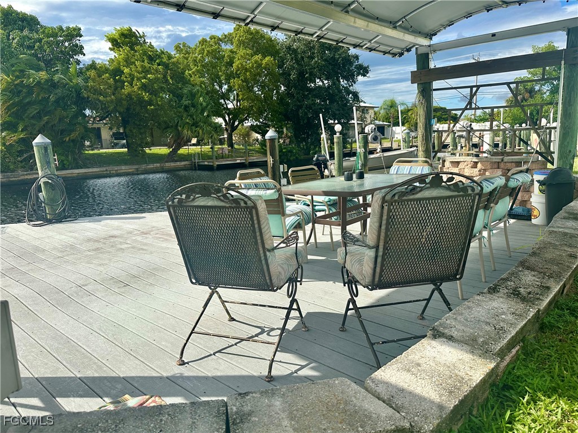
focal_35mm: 24
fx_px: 401
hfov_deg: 71.6
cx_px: 289
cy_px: 216
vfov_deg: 56.8
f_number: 1.78
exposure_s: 1/5000
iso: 80
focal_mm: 6.86
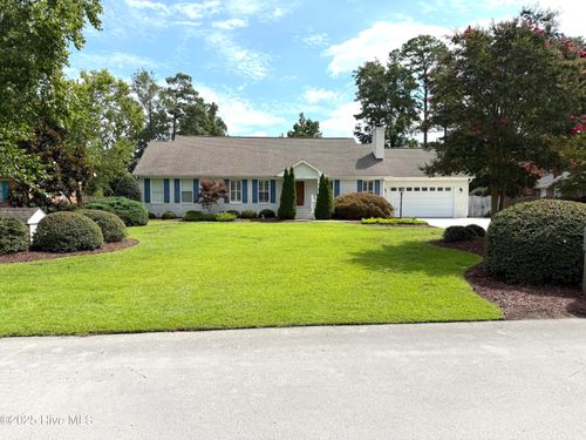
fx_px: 406
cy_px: 220
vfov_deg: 56.8
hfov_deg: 71.6
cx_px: 293
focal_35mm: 24
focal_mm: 6.76
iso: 80
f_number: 1.78
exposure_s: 1/4673
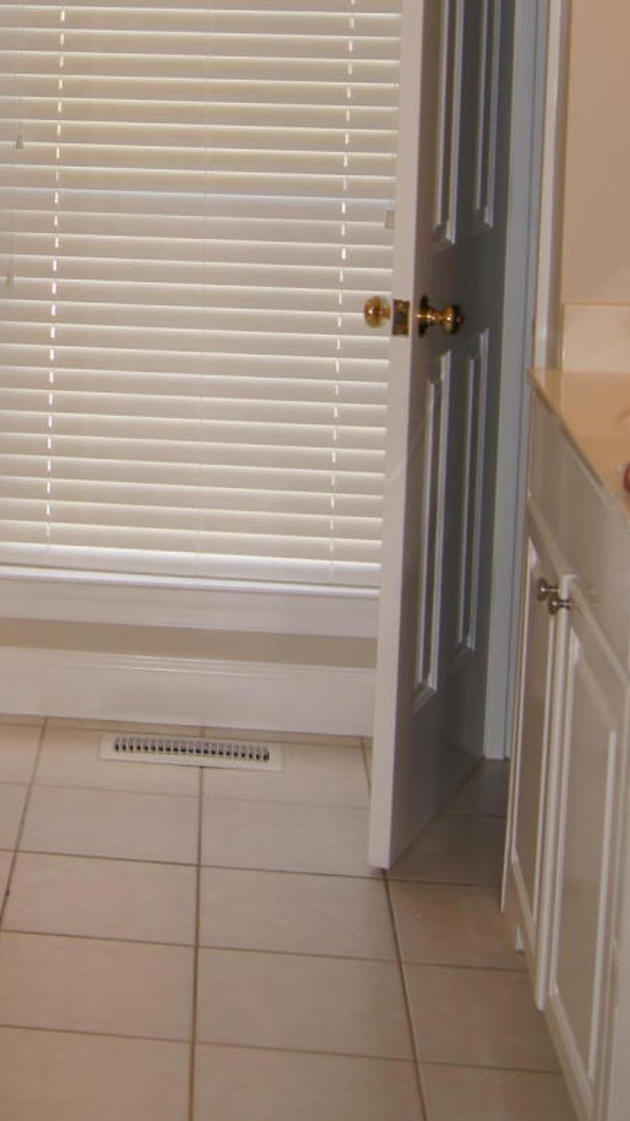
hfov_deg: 15.8
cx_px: -156
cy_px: 83
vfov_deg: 27.8
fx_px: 2169
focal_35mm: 73
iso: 100
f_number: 4
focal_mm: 18
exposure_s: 1/80
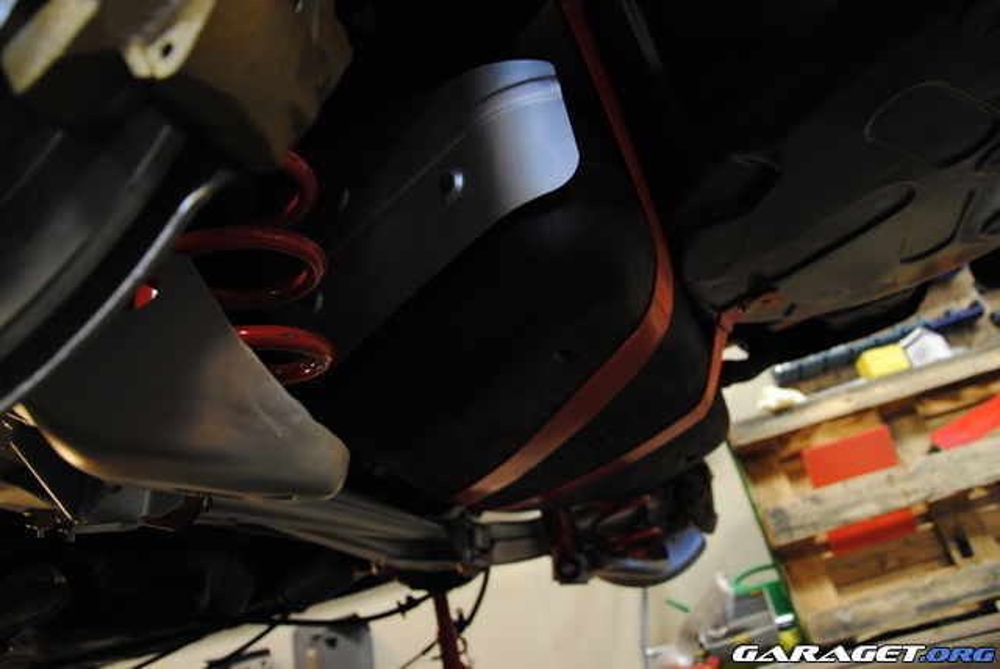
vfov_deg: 48.0
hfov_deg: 67.3
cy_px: 334
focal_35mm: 27
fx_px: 751
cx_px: 500
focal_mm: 18
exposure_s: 1/10
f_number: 3.5
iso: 400
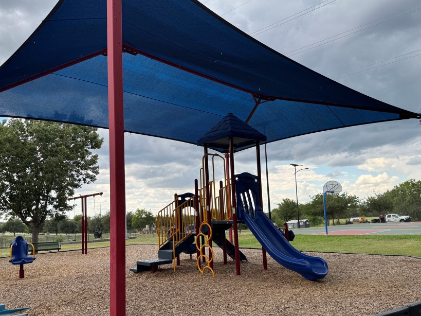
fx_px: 365
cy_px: 184
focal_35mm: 30
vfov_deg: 46.6
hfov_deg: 59.9
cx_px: 194
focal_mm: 6.76
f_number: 1.78
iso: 80
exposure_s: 1/1026
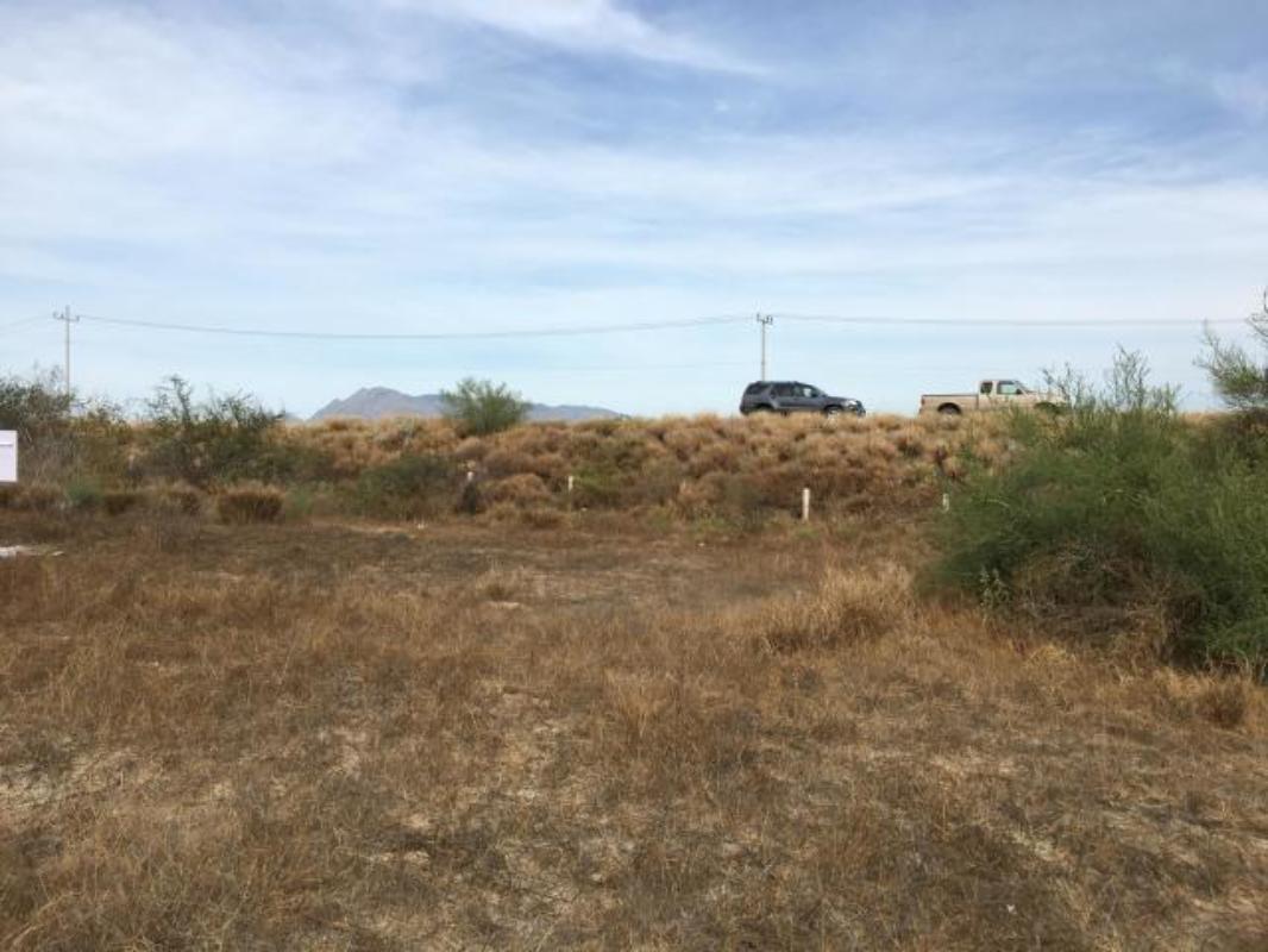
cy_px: 476
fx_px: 1063
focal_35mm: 29
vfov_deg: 48.2
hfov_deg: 61.6
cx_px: 634
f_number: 2.2
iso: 25
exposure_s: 1/1083
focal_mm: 4.15
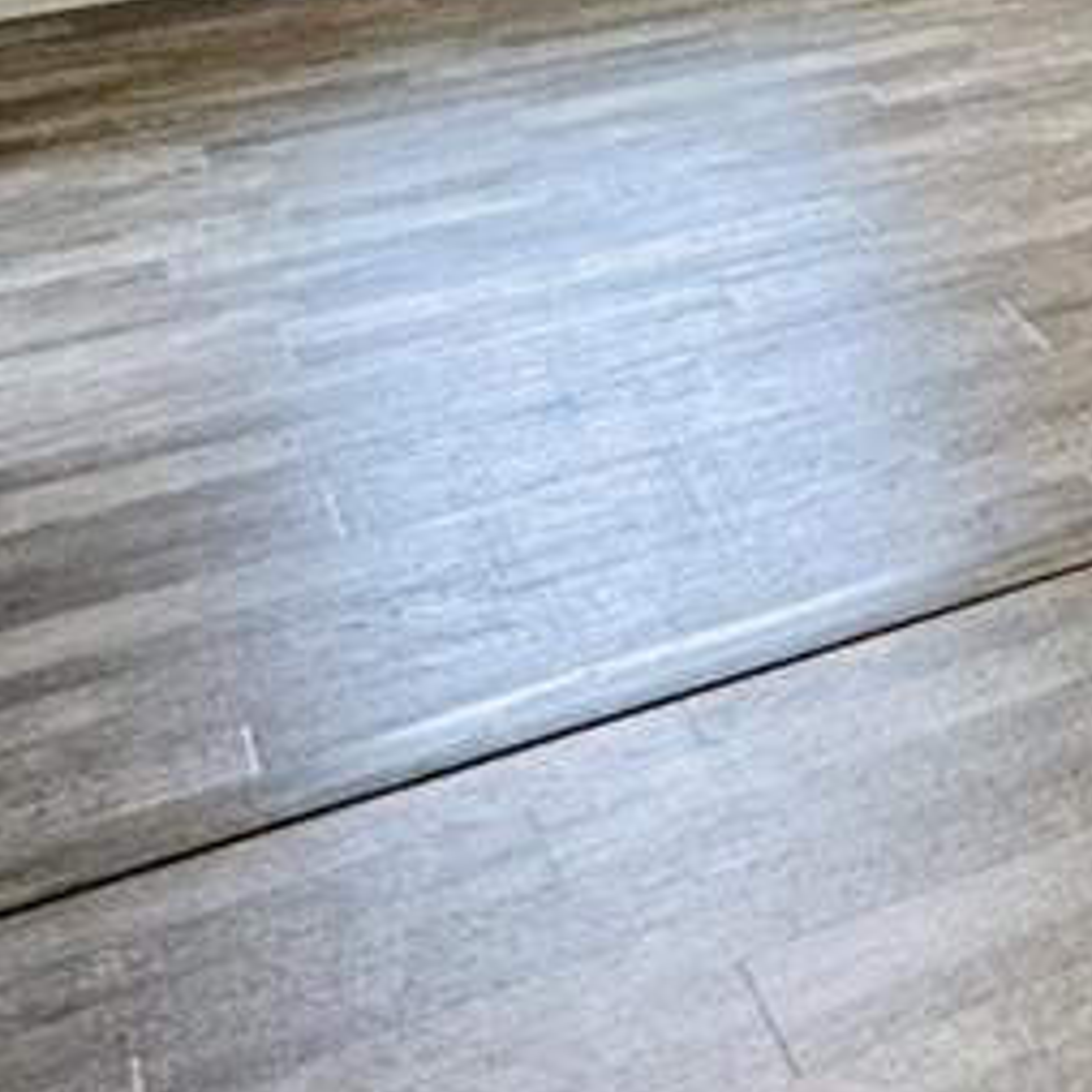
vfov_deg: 20.2
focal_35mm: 78
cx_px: 2988
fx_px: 2784
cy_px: -365
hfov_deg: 12.8
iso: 160
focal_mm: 2.22
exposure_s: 1/120
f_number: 2.2
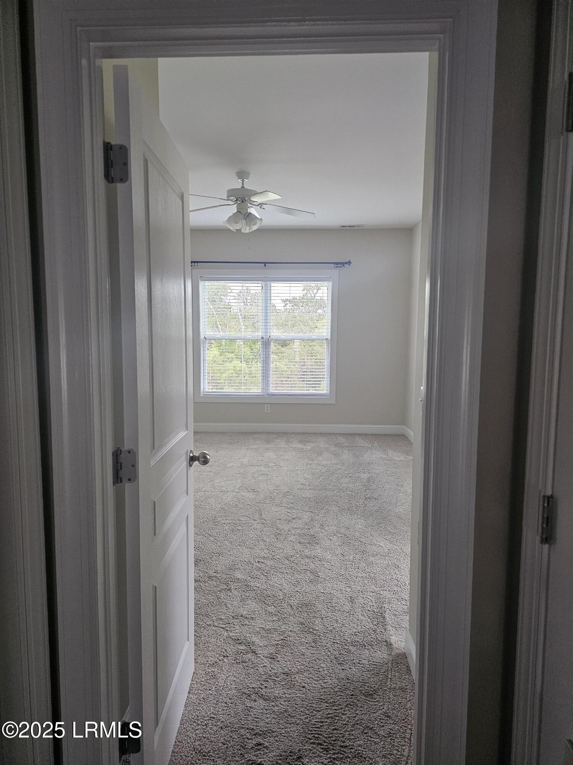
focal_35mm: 23
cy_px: 382
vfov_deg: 73.9
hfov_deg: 58.9
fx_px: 508
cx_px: 286
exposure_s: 1/359
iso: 400
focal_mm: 6.3
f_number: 1.7
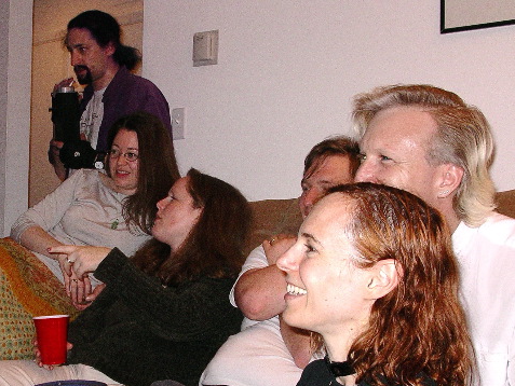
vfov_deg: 23.6
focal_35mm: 62
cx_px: 136
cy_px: 246
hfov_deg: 30.7
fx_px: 923
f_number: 2.8
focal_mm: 7.8
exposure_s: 1/40
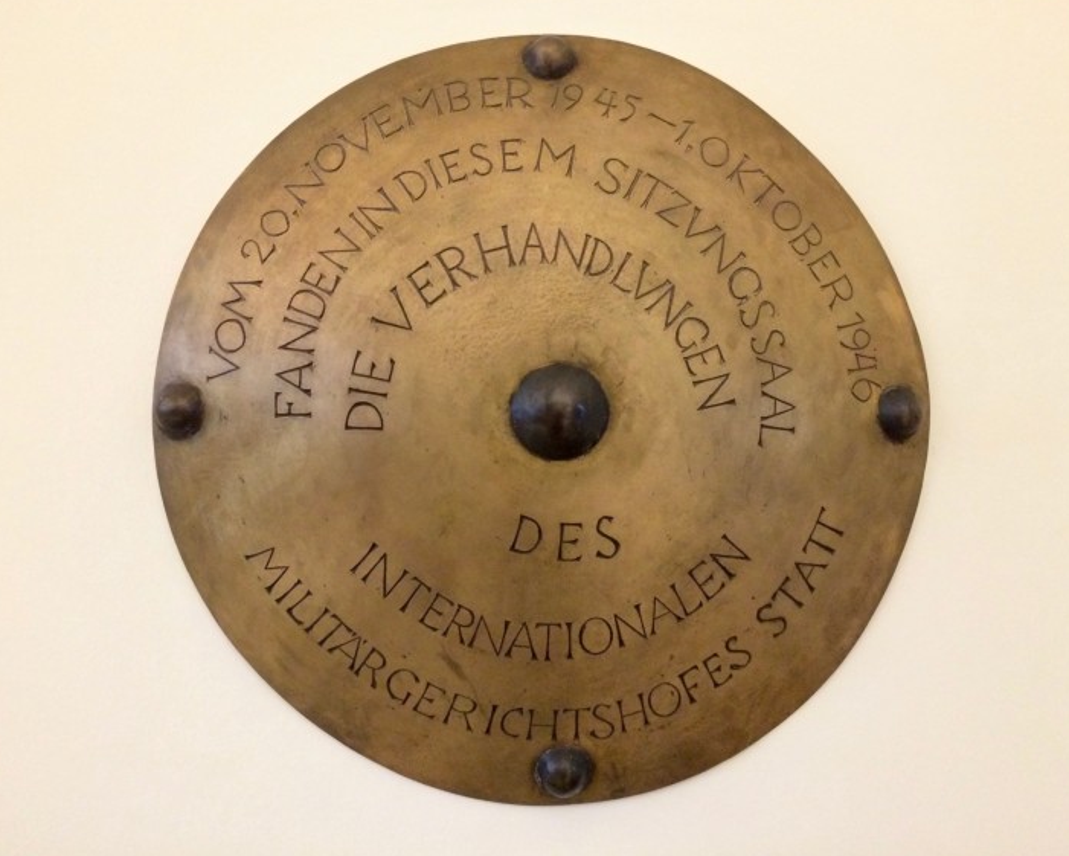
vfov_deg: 47.1
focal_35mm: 31
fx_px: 981
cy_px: 418
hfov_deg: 57.1
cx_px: 575
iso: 320
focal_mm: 4.15
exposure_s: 1/25
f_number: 2.2
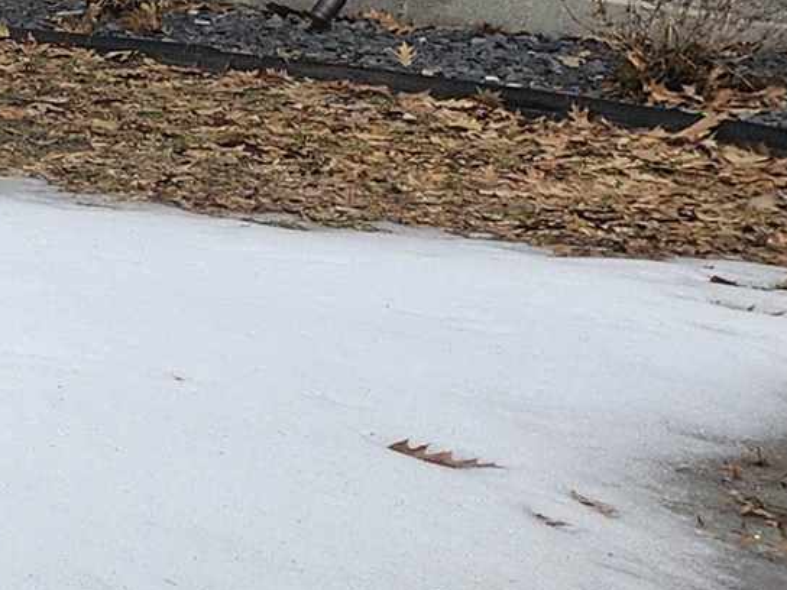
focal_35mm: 130
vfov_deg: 11.3
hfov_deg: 11.3
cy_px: 551
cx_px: -1366
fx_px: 2956
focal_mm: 5.54
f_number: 1.8
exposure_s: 1/404
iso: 25
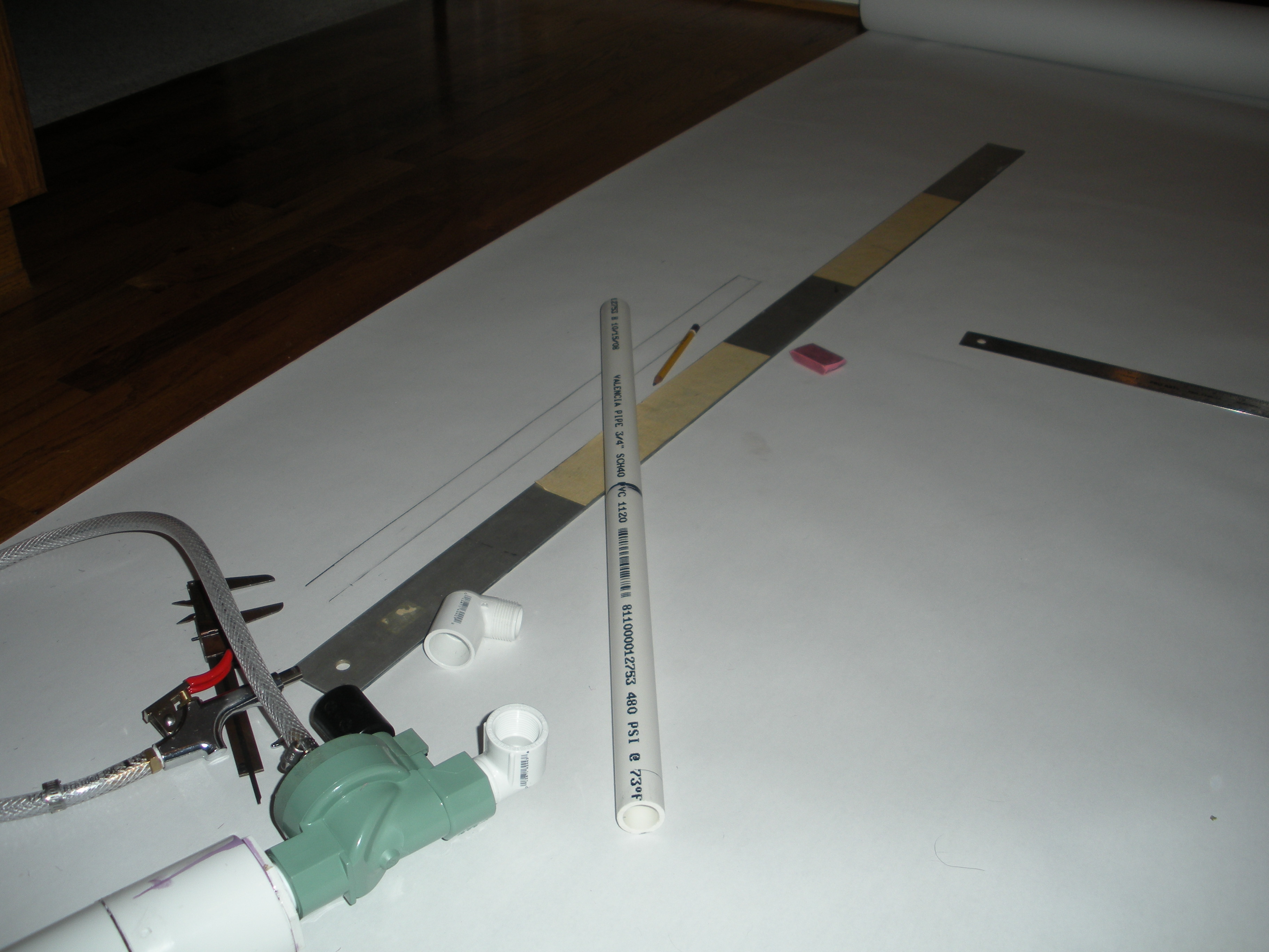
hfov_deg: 51.4
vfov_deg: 39.7
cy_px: 476
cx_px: 634
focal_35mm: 36
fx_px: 1320
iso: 64
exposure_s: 1/60
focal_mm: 6.3
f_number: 3.5
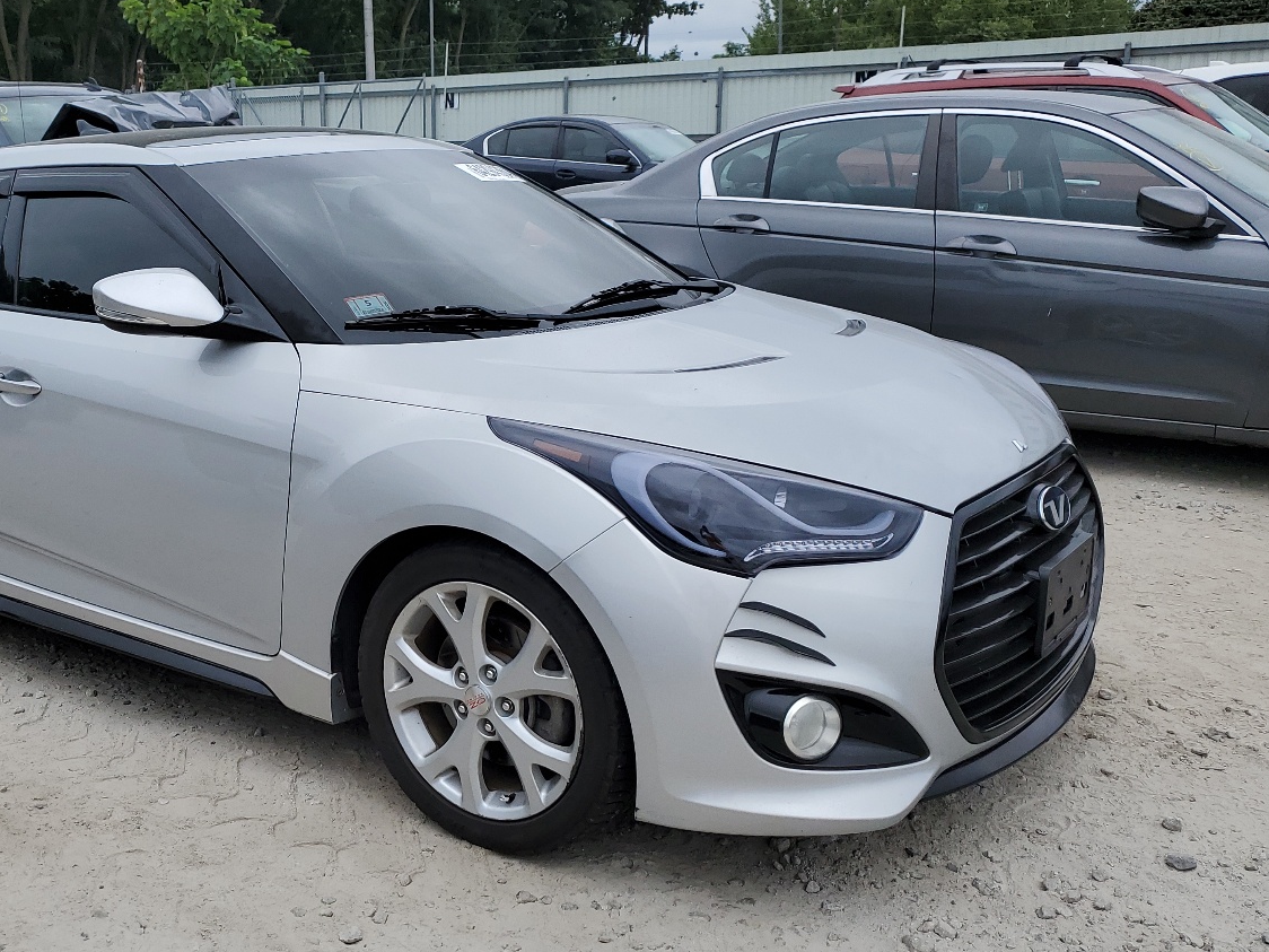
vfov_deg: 38.6
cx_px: 395
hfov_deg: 49.0
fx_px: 1356
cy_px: 527
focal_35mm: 37
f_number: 1.5
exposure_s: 1/2000
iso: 50
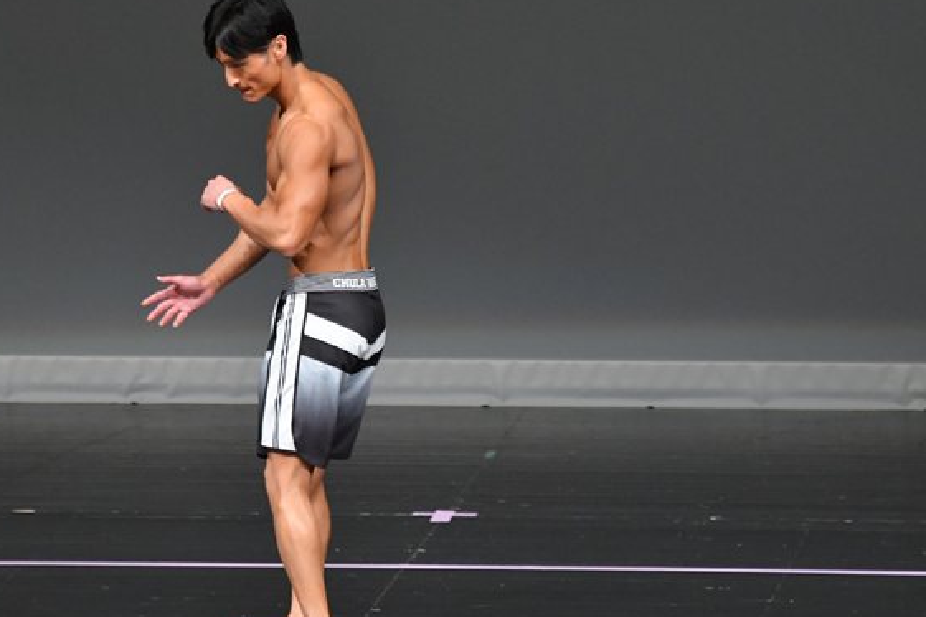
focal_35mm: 476
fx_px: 12243
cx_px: 405
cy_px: 323
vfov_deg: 2.9
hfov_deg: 4.3
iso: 4000
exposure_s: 1/400
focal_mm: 230
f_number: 5.6
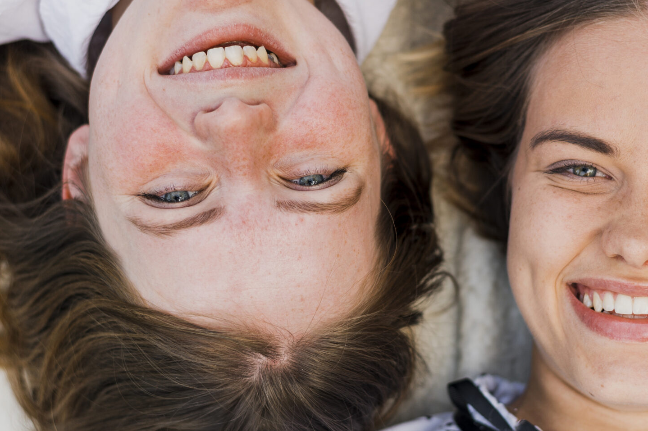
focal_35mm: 89
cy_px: 188
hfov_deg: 22.9
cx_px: 367
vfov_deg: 15.3
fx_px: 1601
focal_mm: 50
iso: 100
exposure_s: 1/400
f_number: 2.2
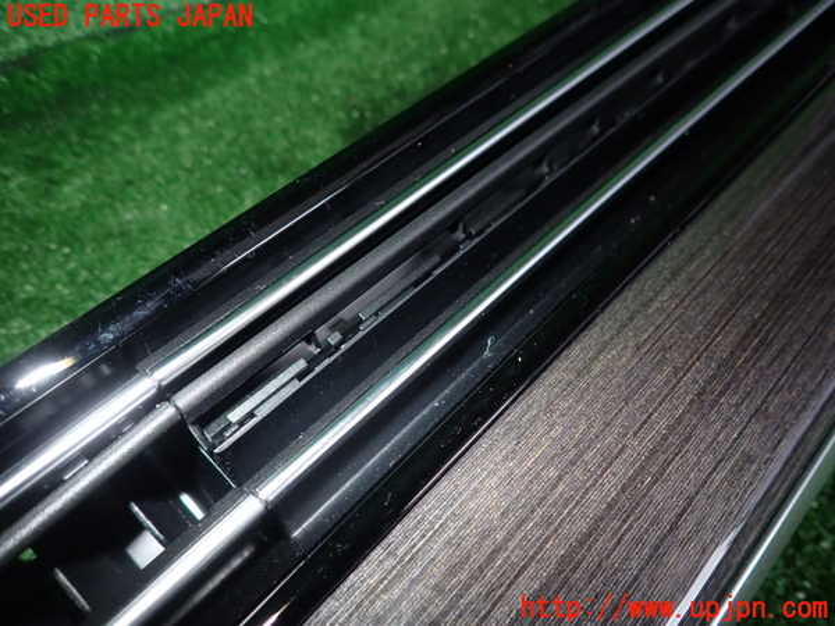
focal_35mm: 25
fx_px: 603
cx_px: 418
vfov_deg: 54.9
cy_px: 313
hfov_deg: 69.4
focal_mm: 4.5
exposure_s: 1/30
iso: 200
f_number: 5.6
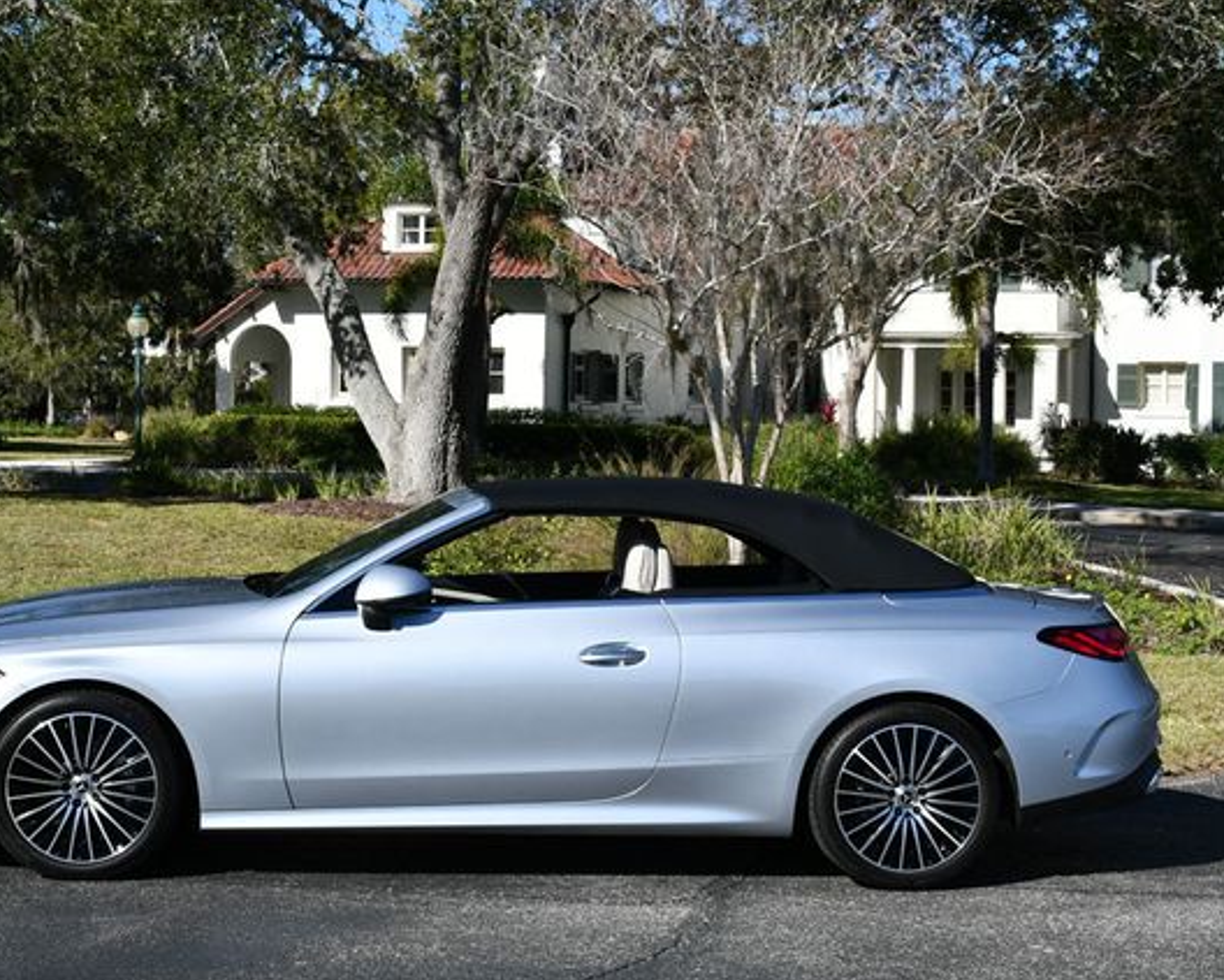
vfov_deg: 23.2
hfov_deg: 28.6
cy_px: 493
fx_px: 2392
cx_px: 505
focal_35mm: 66
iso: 100
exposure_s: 1/320
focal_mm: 29
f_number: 9
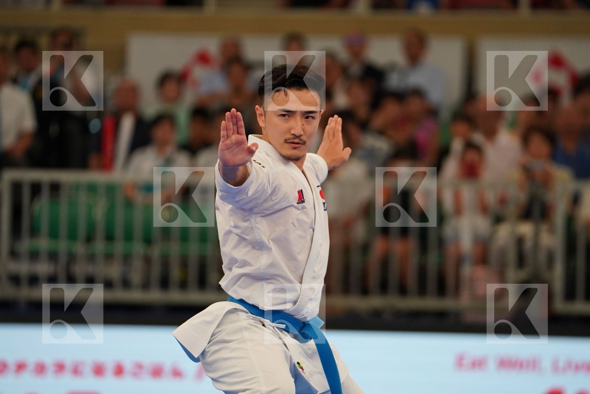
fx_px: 4916
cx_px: 295
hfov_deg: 6.9
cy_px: 197
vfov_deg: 4.6
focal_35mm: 300
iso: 1600
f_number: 2.8
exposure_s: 1/1000
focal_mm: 200
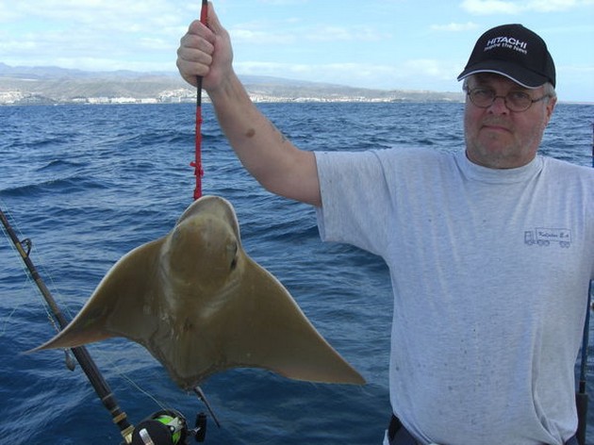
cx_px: 297
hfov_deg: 49.0
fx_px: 652
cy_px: 222
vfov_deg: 37.7
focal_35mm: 38
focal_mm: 7.9
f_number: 4
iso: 80
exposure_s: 1/500
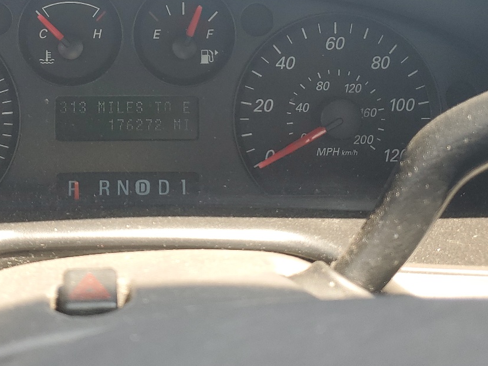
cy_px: 90
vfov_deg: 28.7
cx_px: 123
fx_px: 705
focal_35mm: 50
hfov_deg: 37.3
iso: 50
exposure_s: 1/217
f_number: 1.5
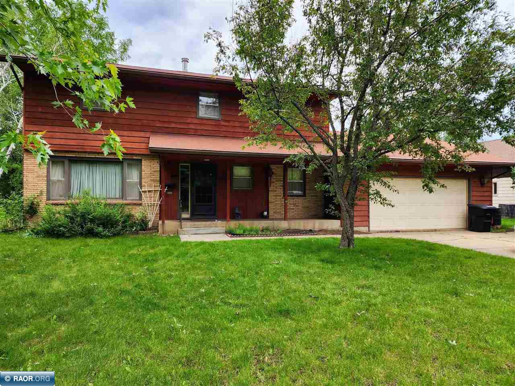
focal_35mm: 23
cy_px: 193
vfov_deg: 58.9
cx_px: 258
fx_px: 342
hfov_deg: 73.9
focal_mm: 6.4
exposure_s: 1/279
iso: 12
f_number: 1.8
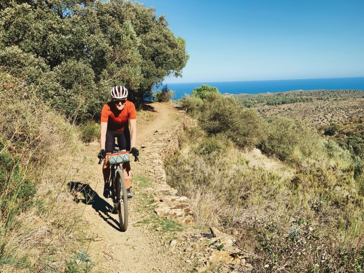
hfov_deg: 36.8
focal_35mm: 52
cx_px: 182
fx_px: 547
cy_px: 136
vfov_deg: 28.0
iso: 16
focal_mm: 6
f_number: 2.4
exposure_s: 1/1089
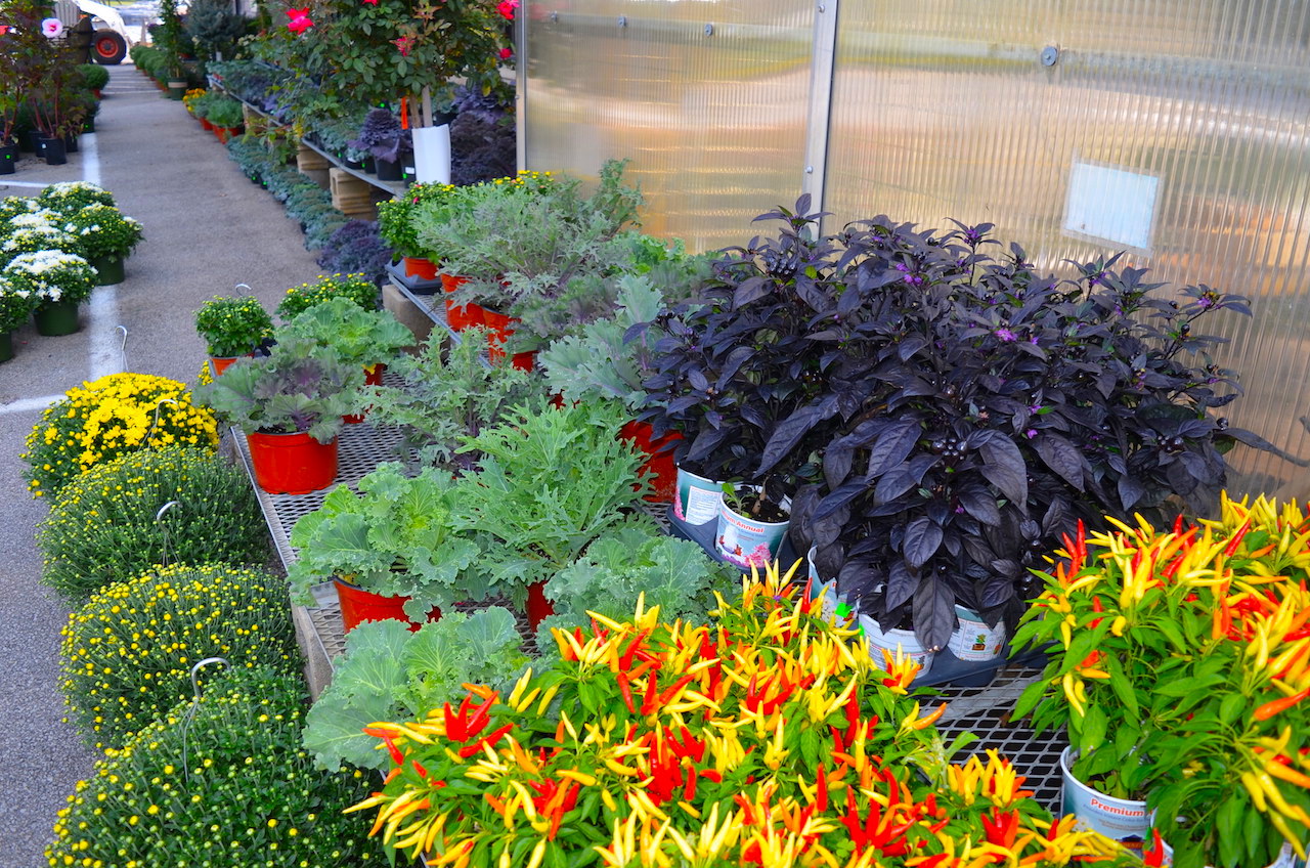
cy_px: 434
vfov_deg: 43.4
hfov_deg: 62.0
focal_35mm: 30
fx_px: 1089
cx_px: 655
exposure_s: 1/200
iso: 100
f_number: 4.5
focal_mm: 20
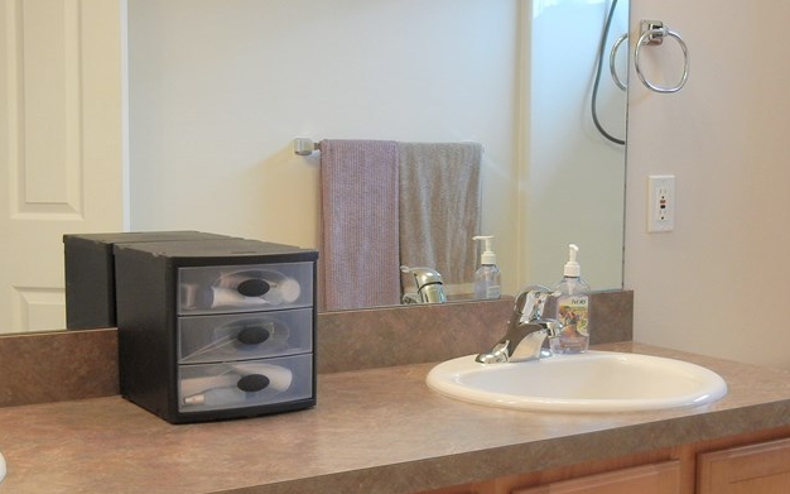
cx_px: 439
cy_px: 282
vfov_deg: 24.8
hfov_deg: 38.8
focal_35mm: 52
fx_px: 1119
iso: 160
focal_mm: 5.4
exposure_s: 1/30.8
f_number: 3.5
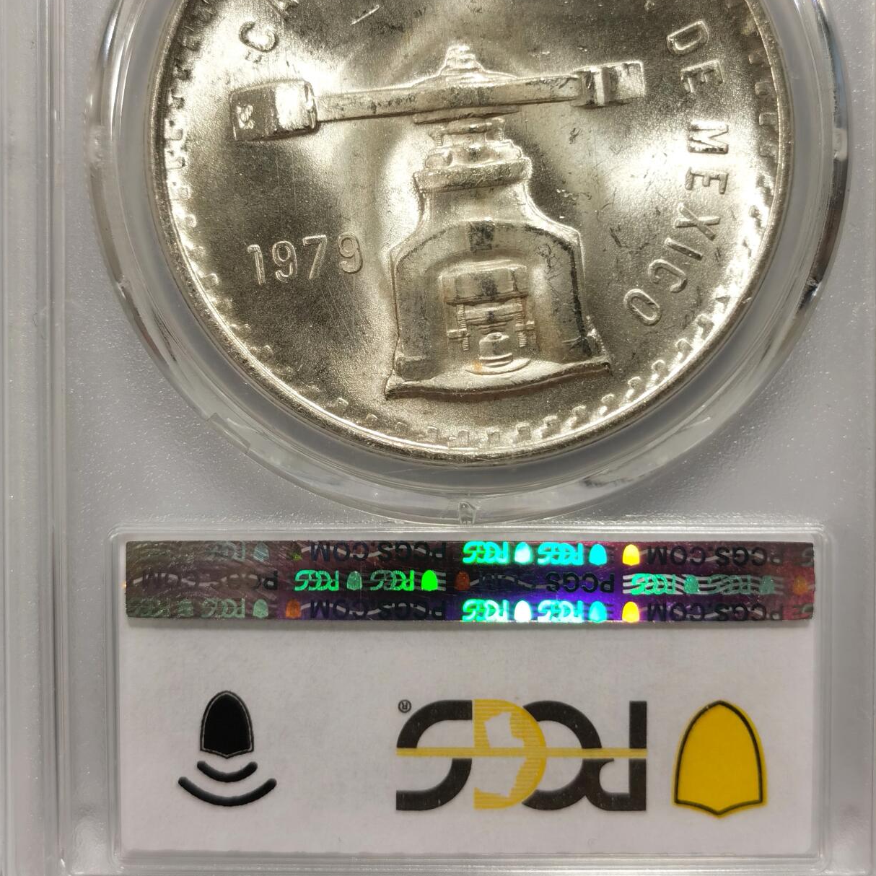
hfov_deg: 24.3
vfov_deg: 24.2
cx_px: 465
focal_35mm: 71
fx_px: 2033
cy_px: 317
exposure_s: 1/100
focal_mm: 5.56
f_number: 16
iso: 64
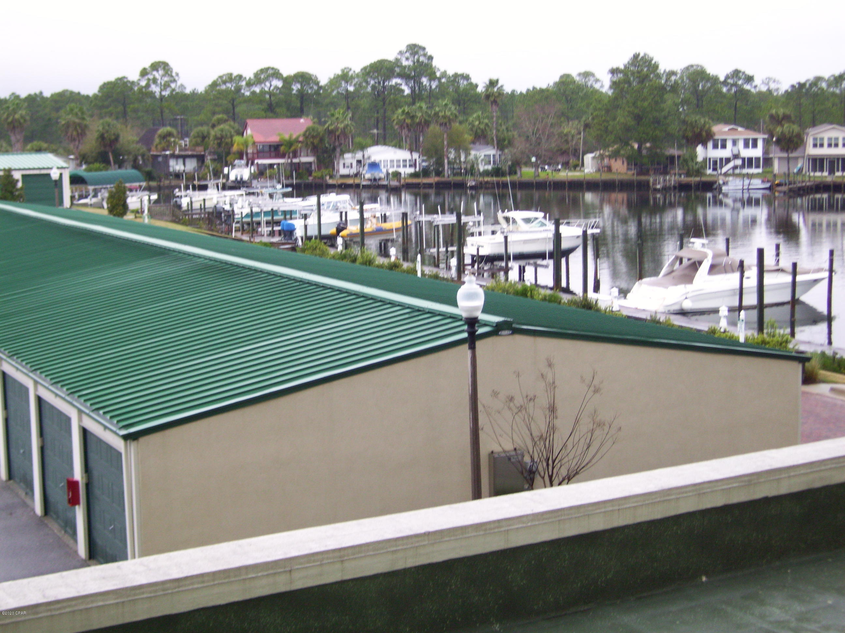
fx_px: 1513
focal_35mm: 62
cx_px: 422
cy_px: 316
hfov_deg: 31.2
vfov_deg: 23.7
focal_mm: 11
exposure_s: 1/60
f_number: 4.1
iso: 80
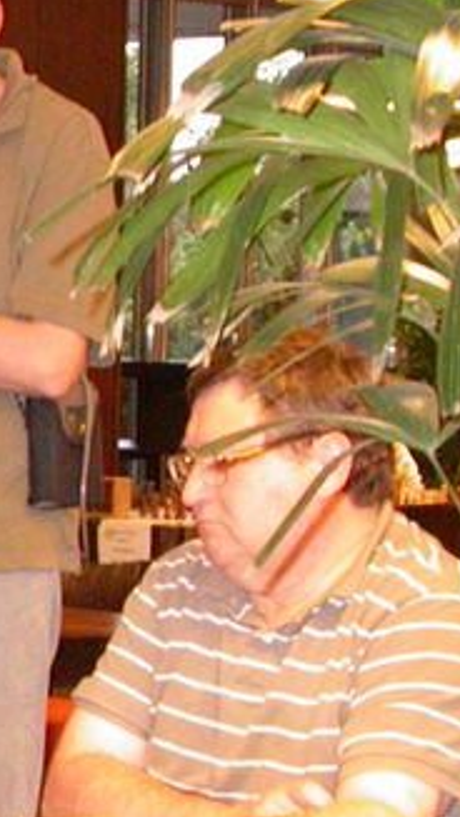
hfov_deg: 7.4
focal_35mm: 157
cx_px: -495
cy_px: 505
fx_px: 3404
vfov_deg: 13.7
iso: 400
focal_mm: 9.6
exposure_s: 1/30
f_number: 2.8
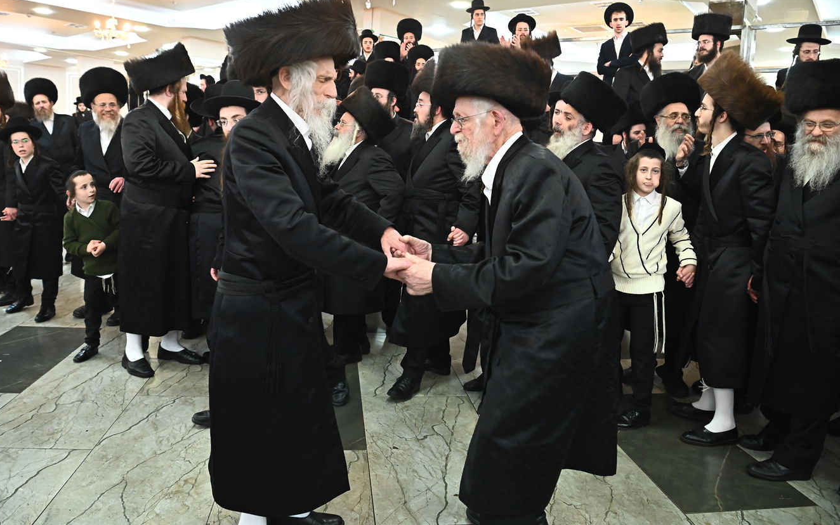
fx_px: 641
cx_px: 406
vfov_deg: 44.5
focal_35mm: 28
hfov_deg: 66.4
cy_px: 232
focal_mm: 26
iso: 5000
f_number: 4.5
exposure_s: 1/200
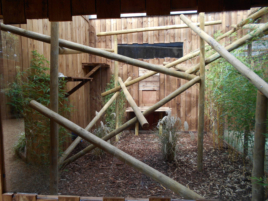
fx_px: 201
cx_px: 134
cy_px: 100
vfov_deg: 53.1
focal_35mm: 26
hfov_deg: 67.3
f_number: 3.2
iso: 80
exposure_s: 1/80
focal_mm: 4.6
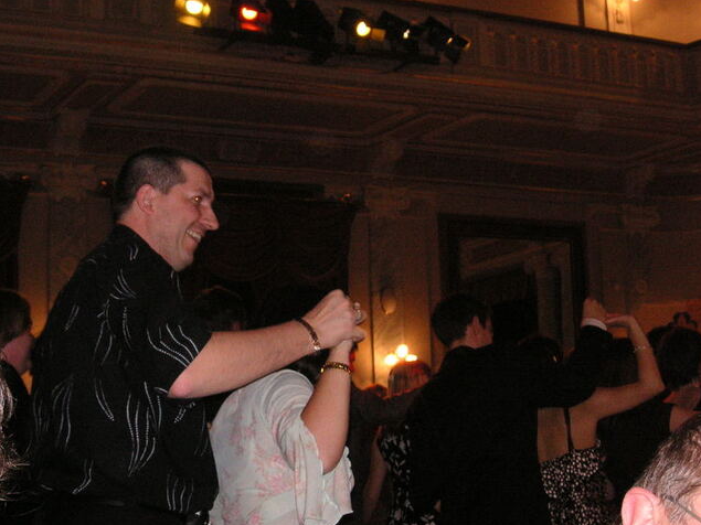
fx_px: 1276
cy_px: 312
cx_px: 264
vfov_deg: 23.2
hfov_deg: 30.6
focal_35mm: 63
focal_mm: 8.4
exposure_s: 1/45
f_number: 3.4
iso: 160
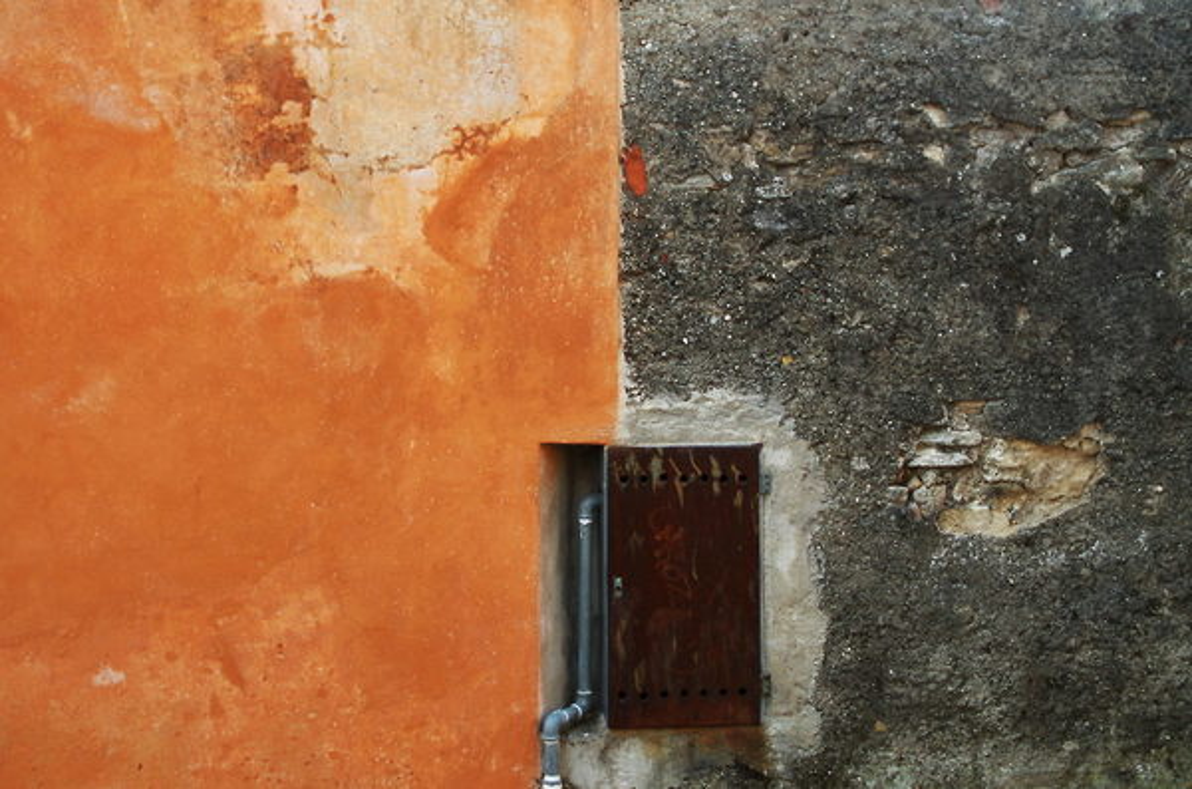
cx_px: 596
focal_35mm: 34
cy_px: 394
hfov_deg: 55.9
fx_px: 1123
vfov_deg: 38.7
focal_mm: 23.13
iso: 400
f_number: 8
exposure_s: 1/125
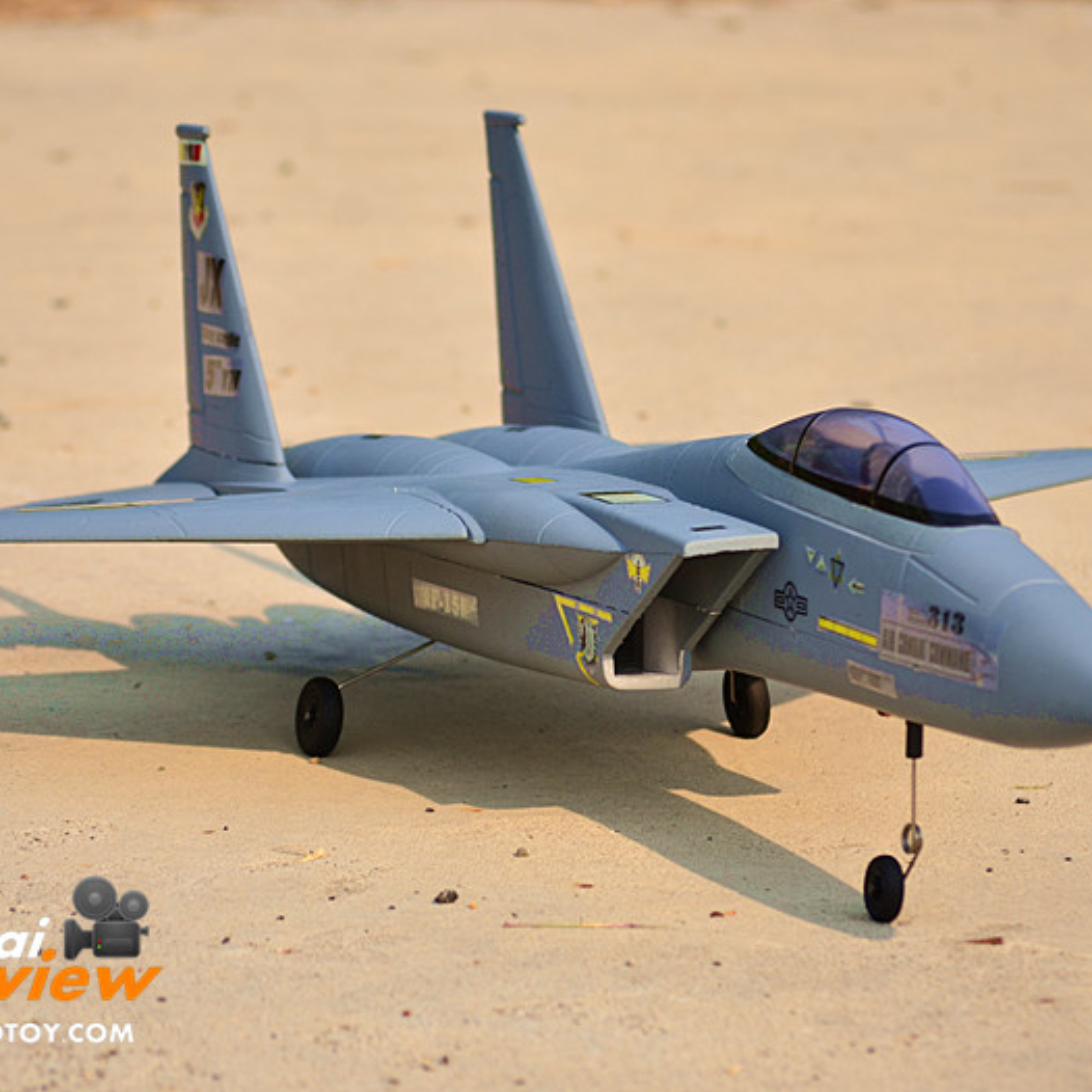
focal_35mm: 174
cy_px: 547
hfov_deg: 10.0
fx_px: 6210
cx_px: 509
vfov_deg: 10.0
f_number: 5.6
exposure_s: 1/500
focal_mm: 90
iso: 100
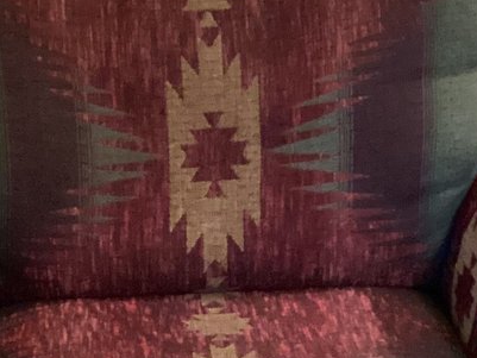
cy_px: 399
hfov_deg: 16.8
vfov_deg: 12.4
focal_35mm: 117
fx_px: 1613
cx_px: 194
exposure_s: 1/20
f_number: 2.4
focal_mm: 3.3
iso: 800
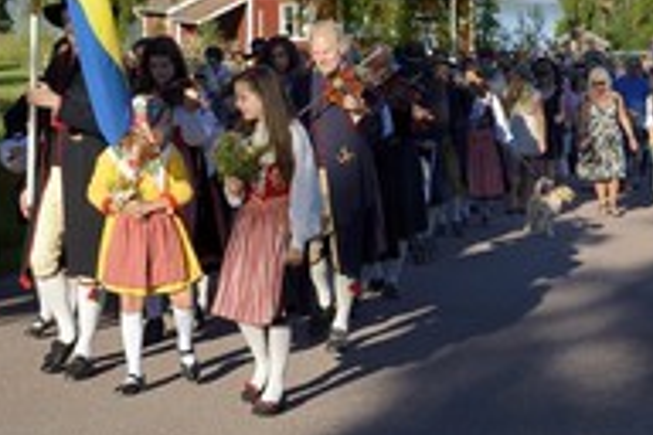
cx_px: 95
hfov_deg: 23.9
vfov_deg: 16.2
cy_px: 31
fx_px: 1505
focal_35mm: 83
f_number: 8
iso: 200
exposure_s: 1/320
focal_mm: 38
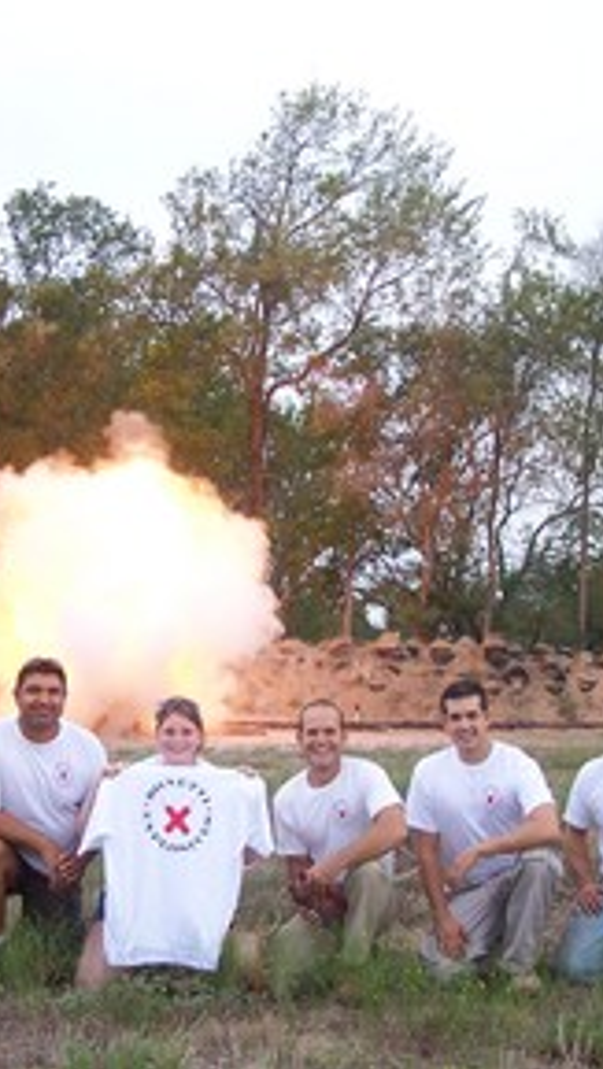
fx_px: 1589
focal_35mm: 56
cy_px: 531
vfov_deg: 37.2
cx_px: 265
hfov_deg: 21.5
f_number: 2.8
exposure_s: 1/180
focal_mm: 6.3
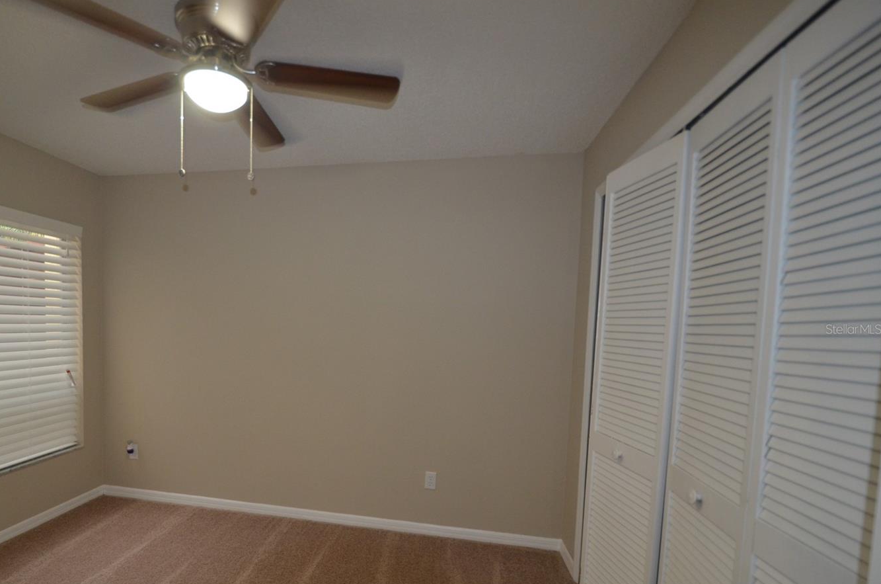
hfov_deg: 89.0
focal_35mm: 18
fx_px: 440
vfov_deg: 66.9
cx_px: 356
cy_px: 329
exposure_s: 1/60
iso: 800
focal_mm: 10
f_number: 3.5
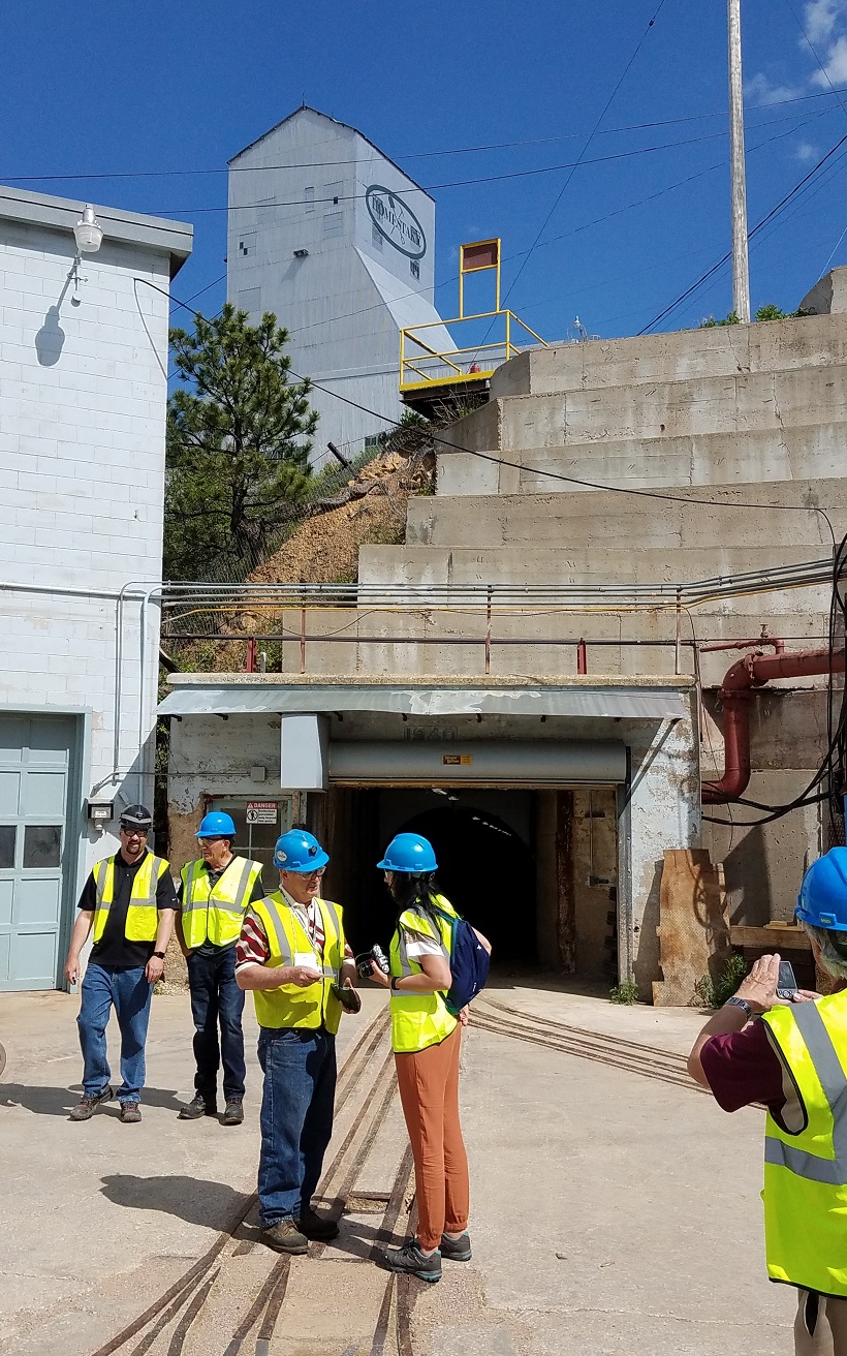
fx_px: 1034
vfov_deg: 66.5
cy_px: 668
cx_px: 438
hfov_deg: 44.5
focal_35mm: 28
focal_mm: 4.2
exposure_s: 1/3296
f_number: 1.7
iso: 40
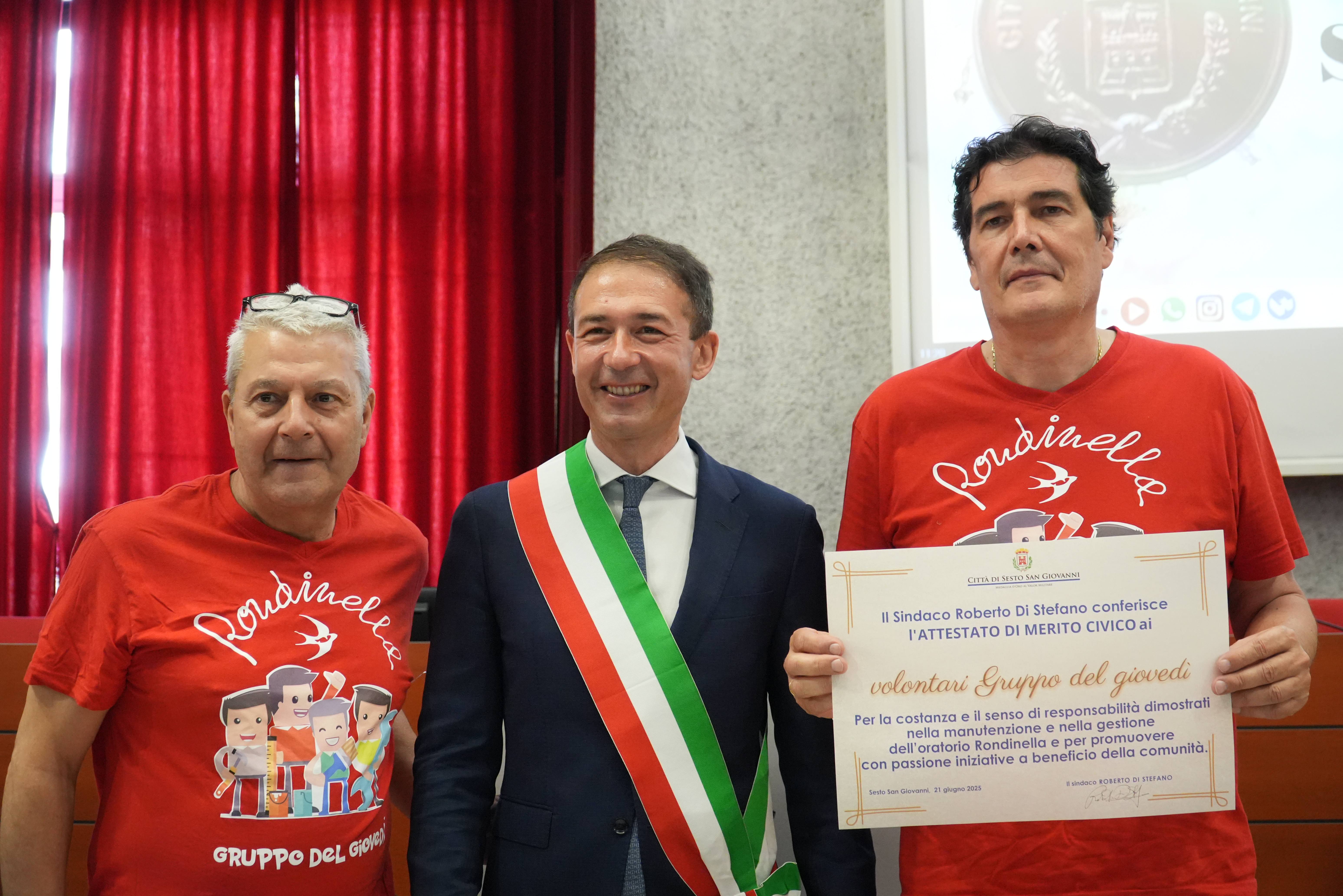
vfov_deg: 29.9
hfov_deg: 43.6
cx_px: 672
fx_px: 1679
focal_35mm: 45
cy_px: 448
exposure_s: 1/80
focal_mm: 30
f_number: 4.5
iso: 3200
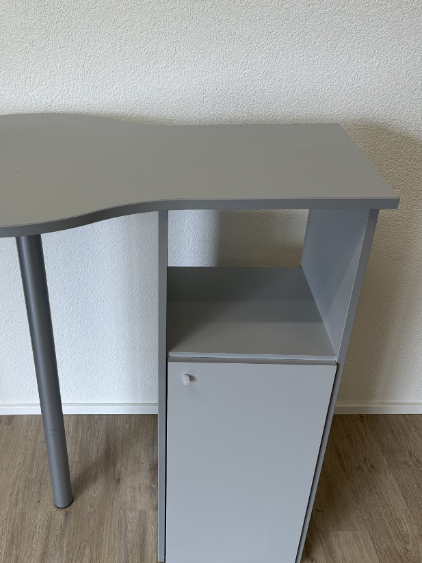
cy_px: 296
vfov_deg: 52.6
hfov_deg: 40.1
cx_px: 132
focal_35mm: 35
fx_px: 569
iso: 50
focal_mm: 6.9
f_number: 1.8
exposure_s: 1/108
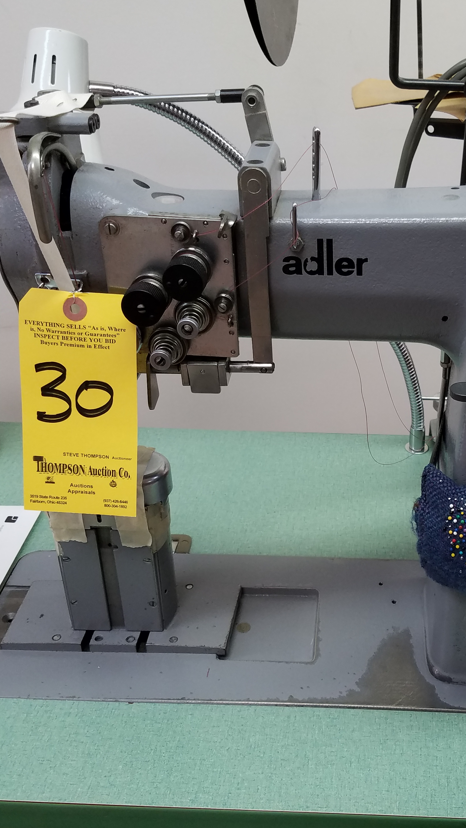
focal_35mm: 39
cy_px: 412
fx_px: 857
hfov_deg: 29.8
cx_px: 362
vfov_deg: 51.6
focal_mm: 4.2
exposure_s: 1/60
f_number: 1.7
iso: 100
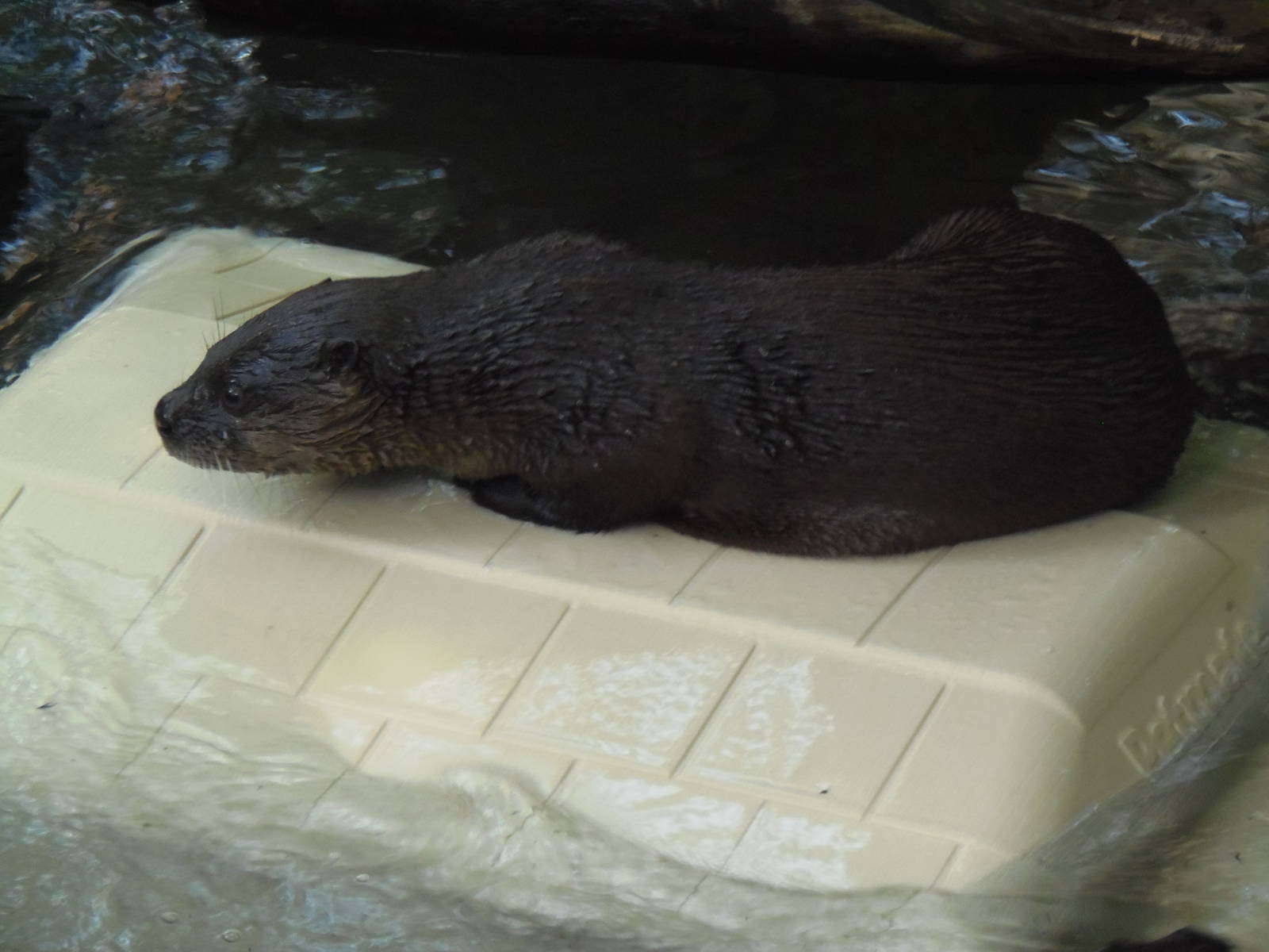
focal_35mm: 279
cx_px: 634
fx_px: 10228
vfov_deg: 5.3
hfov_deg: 7.1
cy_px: 476
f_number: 5.2
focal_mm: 51.7
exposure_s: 1/80
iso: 250
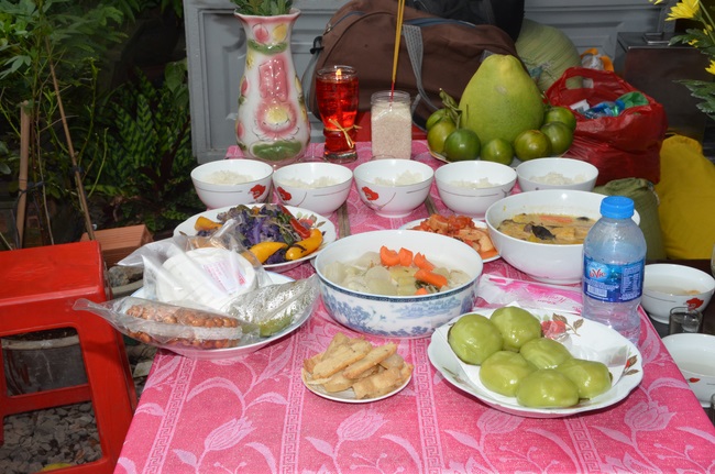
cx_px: 358
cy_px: 237
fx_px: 1041
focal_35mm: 52
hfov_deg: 37.9
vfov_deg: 25.7
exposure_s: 1/250
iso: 640
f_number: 18
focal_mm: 35
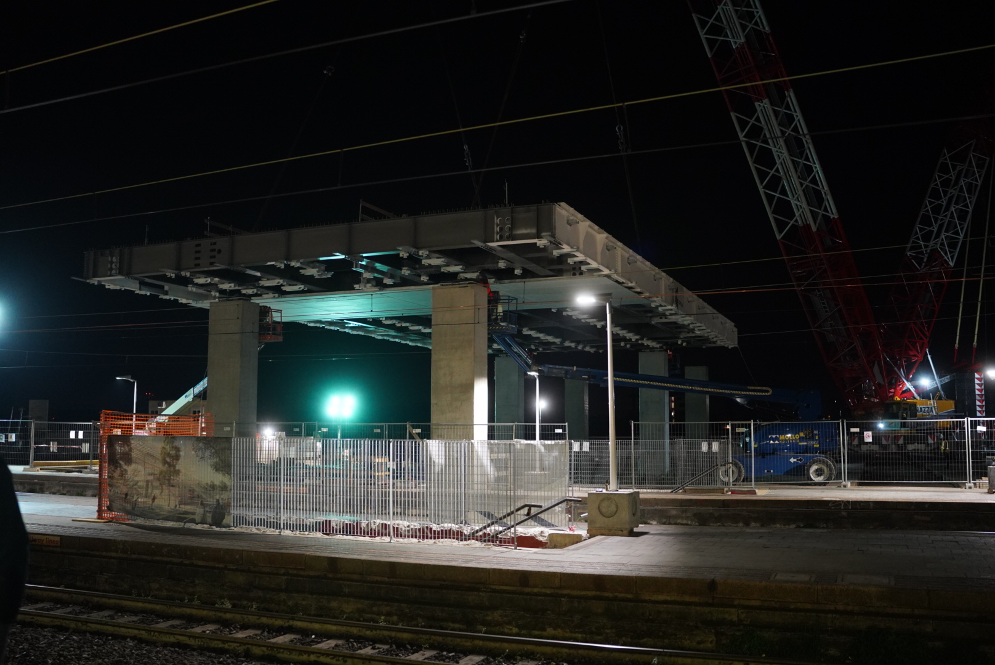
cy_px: 332
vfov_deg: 37.9
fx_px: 968
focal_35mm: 35
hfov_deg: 54.4
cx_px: 498
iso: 4000
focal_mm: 35
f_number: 1.4
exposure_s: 1/640
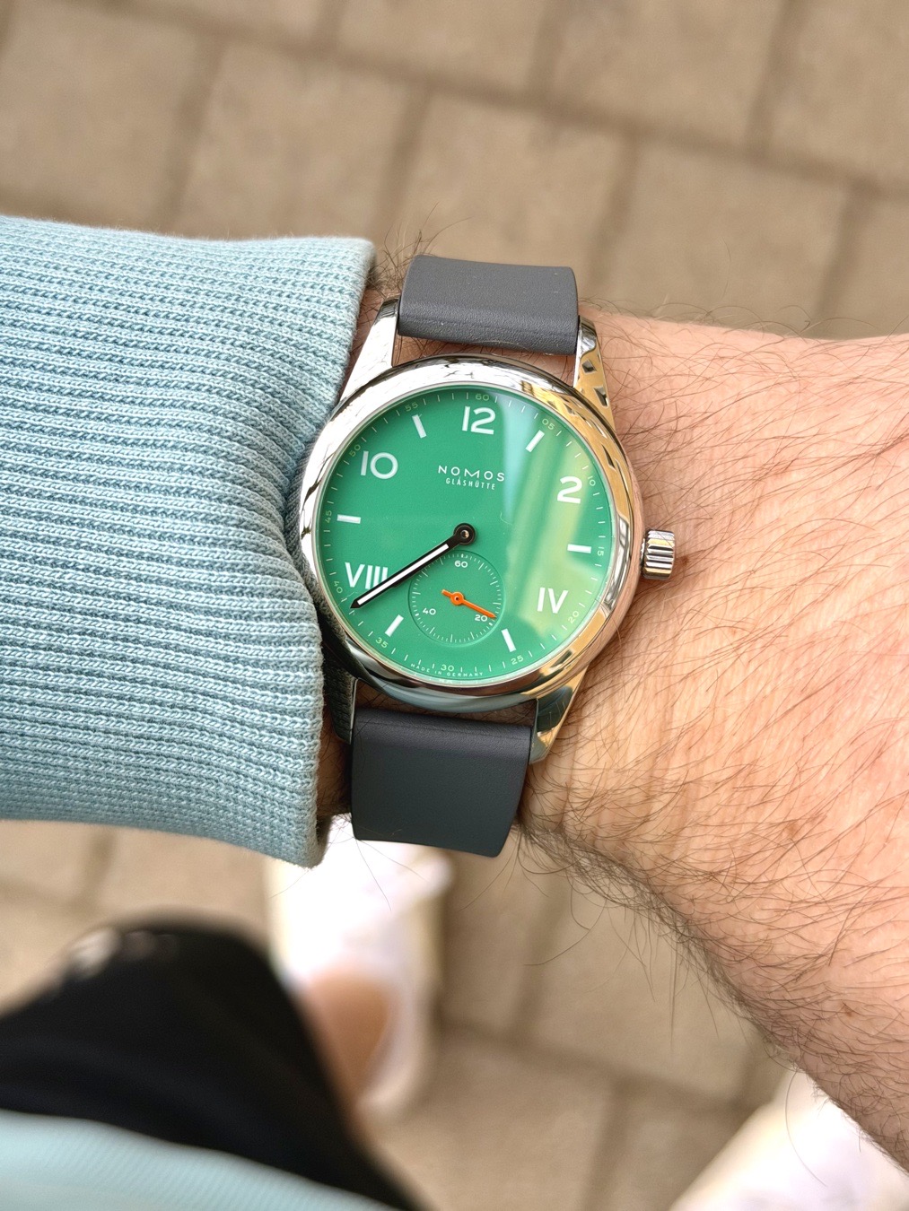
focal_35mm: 48
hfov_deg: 30.3
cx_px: 454
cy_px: 606
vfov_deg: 39.7
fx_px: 1680
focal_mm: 6.76
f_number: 1.78
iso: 64
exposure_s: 1/611
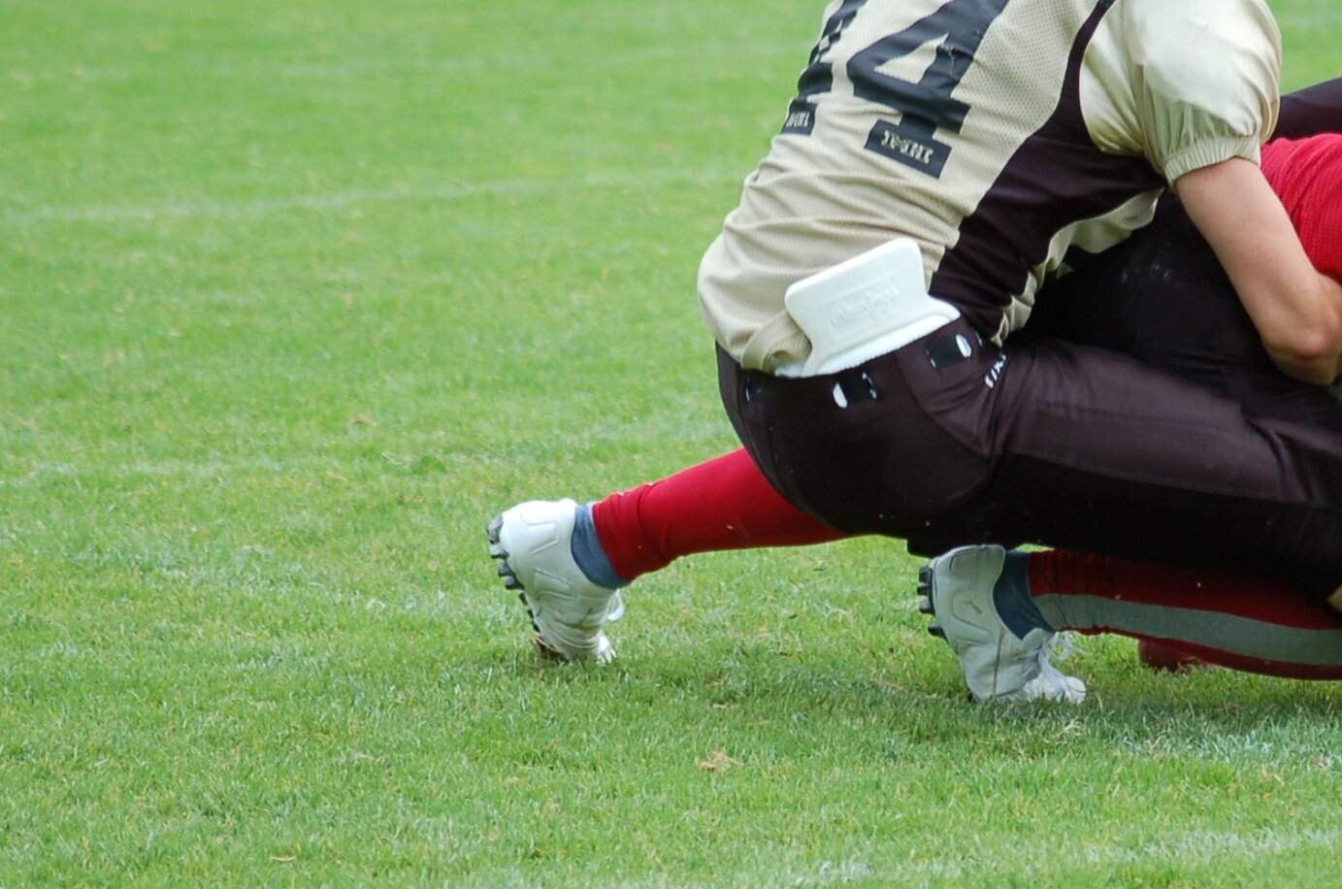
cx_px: 897
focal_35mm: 358
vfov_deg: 3.8
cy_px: 396
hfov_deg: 5.8
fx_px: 13318
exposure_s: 1/1000
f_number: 4.5
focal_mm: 150
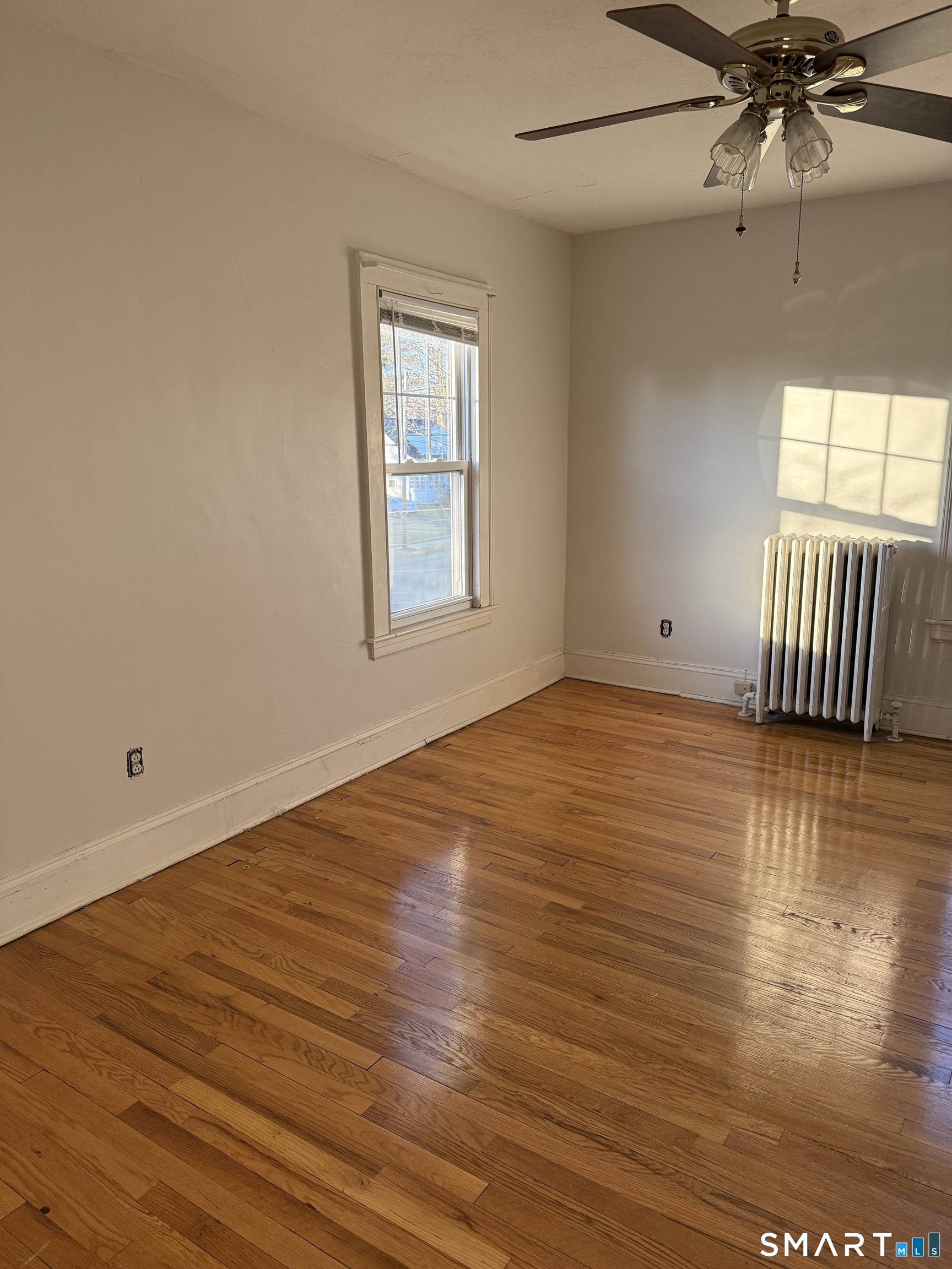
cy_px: 634
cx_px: 476
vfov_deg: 71.6
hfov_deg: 56.8
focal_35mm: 24
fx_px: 880
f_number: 1.78
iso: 200
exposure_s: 1/243
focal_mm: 6.76
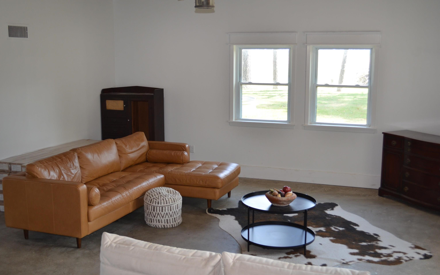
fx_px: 516
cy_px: 144
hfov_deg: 46.2
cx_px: 219
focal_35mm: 43
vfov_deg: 29.9
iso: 400
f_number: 4.5
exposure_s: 1/80
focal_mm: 28
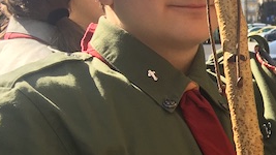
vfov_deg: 10.0
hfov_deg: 15.6
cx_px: 471
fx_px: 885
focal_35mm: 121
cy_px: 62
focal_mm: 4.15
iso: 25
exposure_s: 1/481
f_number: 2.2
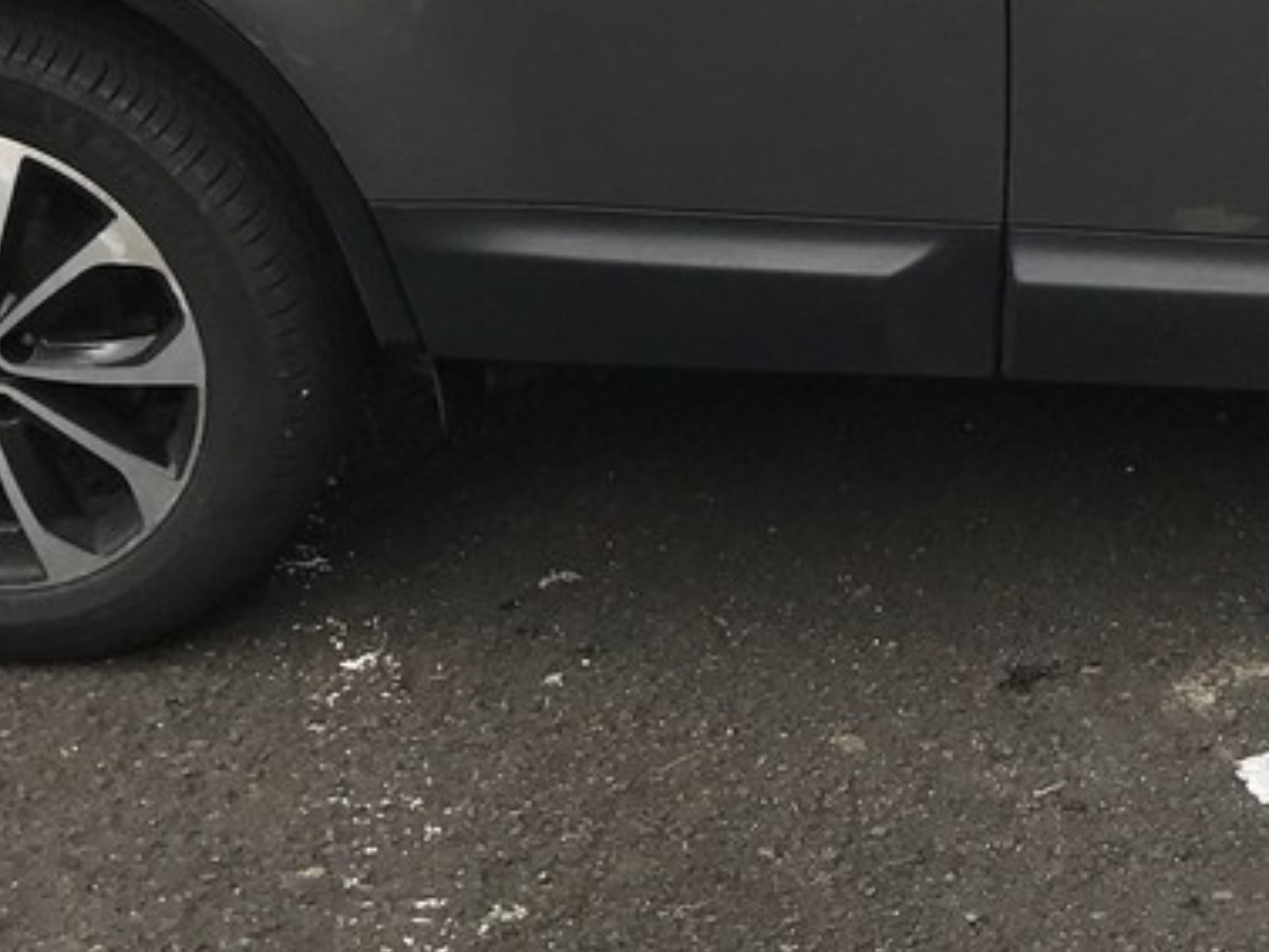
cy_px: -40
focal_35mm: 95
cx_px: 1481
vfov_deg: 15.2
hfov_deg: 19.5
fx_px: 3484
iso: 20
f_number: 1.8
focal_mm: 3.99
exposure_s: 1/887
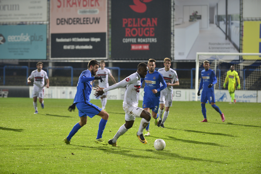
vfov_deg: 6.9
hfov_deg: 10.3
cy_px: 87
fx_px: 1450
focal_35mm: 200
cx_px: 130
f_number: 3.5
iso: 1000
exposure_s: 1/200
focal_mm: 200
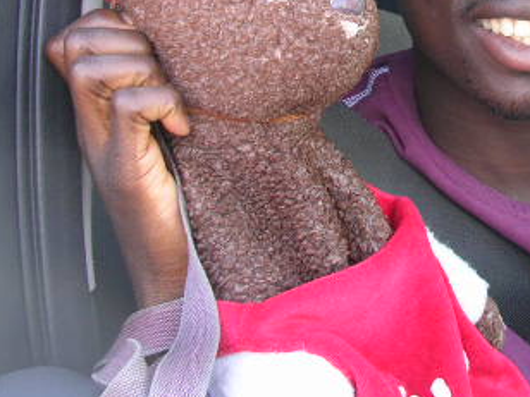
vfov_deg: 18.2
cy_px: -5
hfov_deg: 23.9
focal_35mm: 79
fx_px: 1210
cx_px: 490
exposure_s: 1/39.2
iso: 50
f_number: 2.8
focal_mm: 5.8
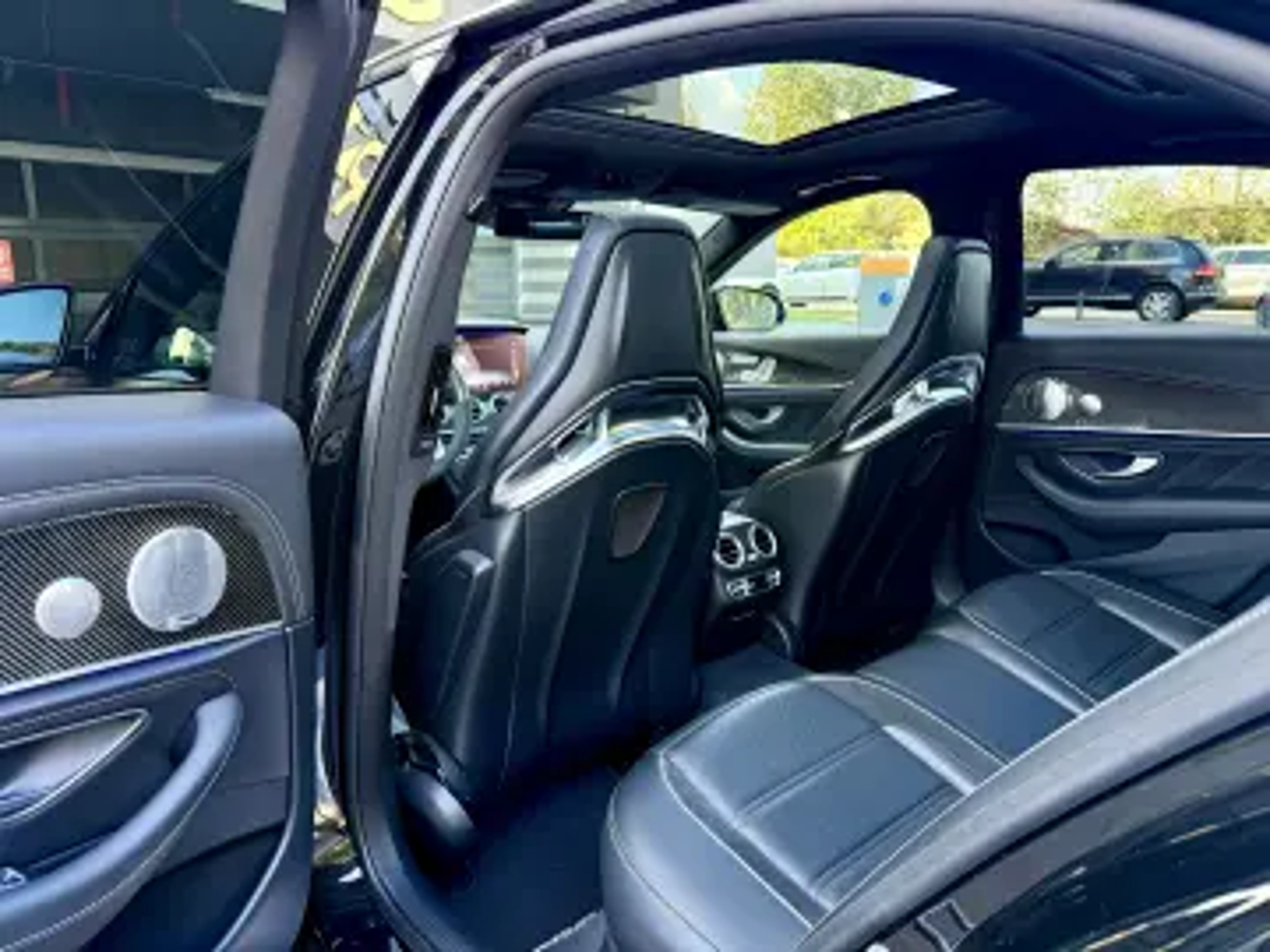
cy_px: 476
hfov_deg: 71.6
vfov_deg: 56.8
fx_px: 881
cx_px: 635
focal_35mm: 24
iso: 200
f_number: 1.78
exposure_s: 1/89
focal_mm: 6.76
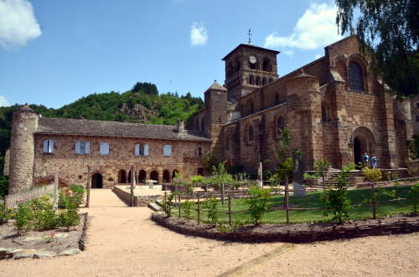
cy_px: 138
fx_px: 279
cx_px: 210
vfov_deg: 52.9
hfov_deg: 73.9
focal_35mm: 24
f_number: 11
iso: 640
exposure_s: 1/640
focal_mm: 16
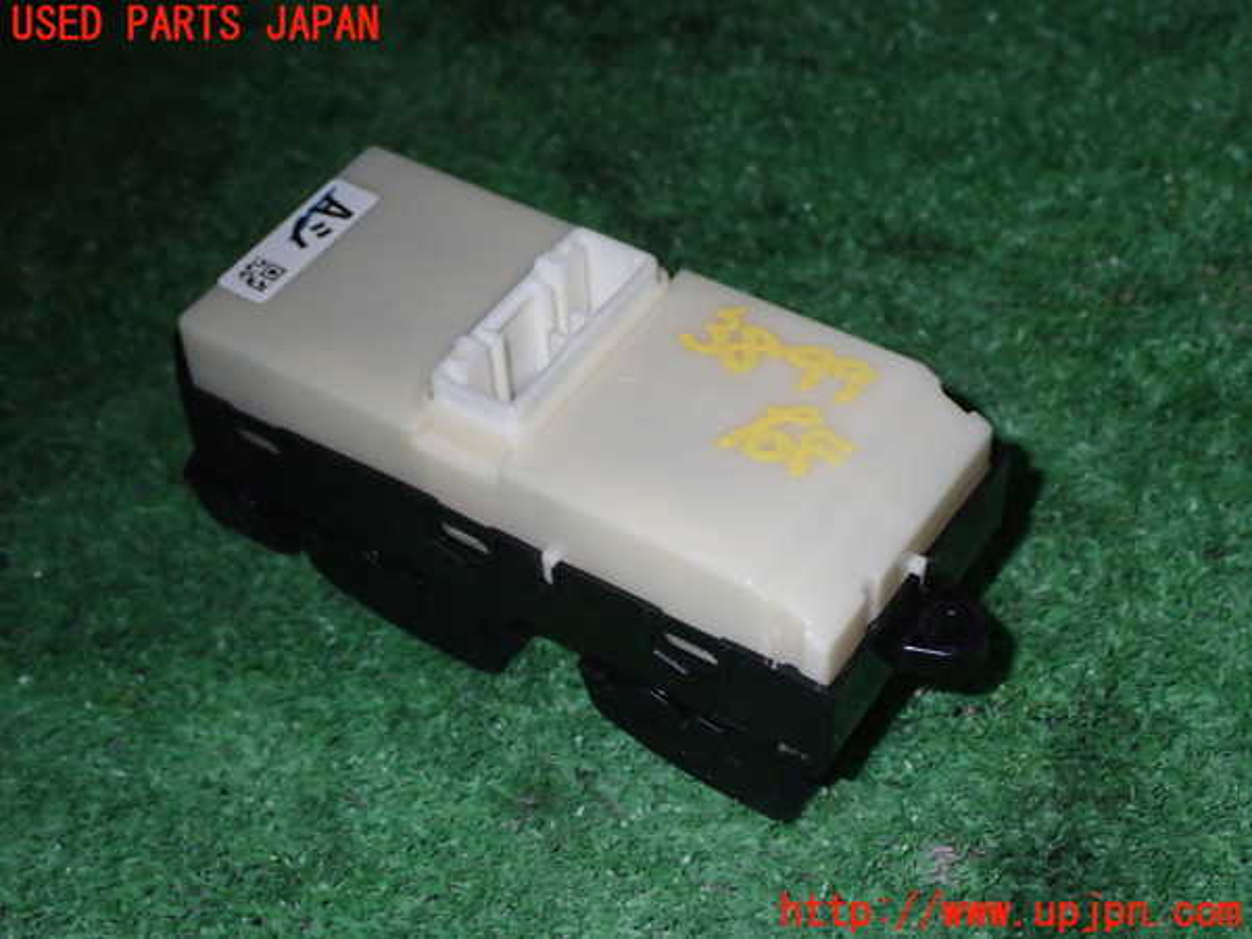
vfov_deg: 23.7
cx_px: 626
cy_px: 470
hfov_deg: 31.2
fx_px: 2242
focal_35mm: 62
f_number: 10
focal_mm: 11.09
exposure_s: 1/60
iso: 640
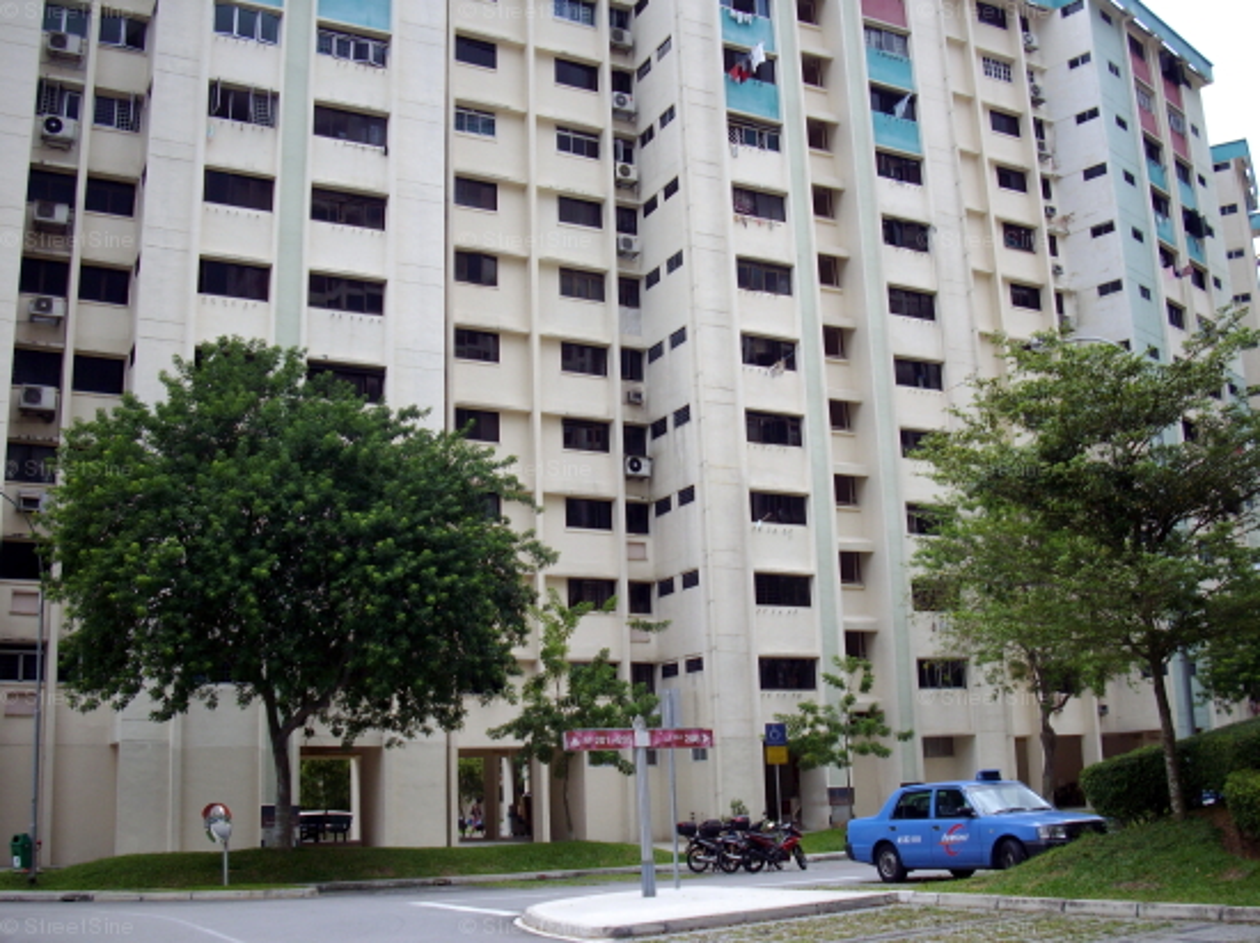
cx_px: 630
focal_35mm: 37
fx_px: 1346
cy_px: 472
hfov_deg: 50.2
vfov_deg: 38.6
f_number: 2.8
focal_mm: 6.2
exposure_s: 1/80
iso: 80
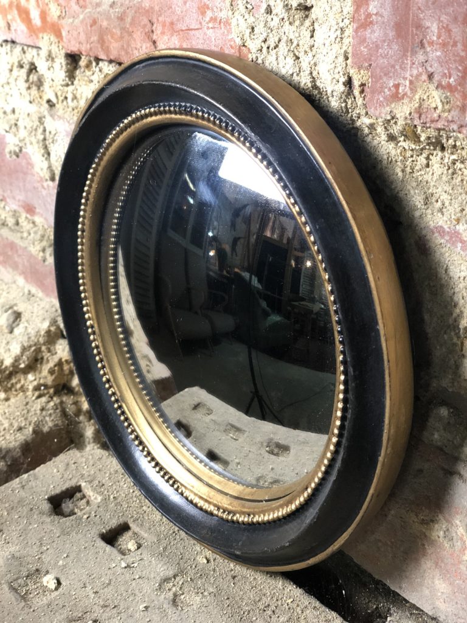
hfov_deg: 28.0
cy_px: 312
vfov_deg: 36.8
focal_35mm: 52
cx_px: 234
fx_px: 935
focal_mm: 6
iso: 160
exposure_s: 1/20
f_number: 2.4
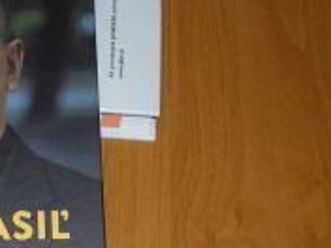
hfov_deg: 18.8
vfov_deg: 14.8
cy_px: 154
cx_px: -36
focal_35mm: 100
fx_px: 956
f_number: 3.5
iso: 100
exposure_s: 1/40
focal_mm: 7.9
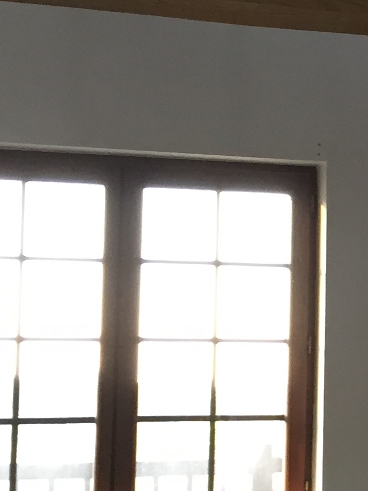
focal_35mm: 113
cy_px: 226
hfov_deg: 12.1
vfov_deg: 17.4
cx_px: 644
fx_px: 1603
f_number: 2.2
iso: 100
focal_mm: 4.15
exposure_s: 1/33
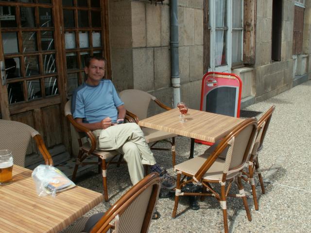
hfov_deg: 47.9
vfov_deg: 36.8
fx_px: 350
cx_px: 156
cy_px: 116
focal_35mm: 39
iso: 50
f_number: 8
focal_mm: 6.44
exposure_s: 1/60
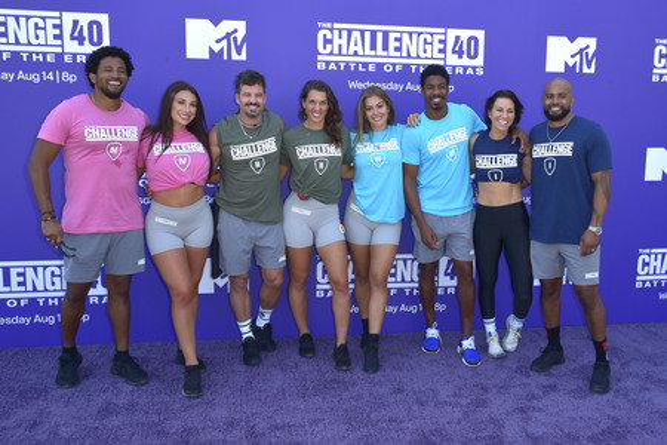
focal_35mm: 30
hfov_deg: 61.9
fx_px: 556
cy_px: 222
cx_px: 334
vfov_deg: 43.6
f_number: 9
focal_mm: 30
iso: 200
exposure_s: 1/250
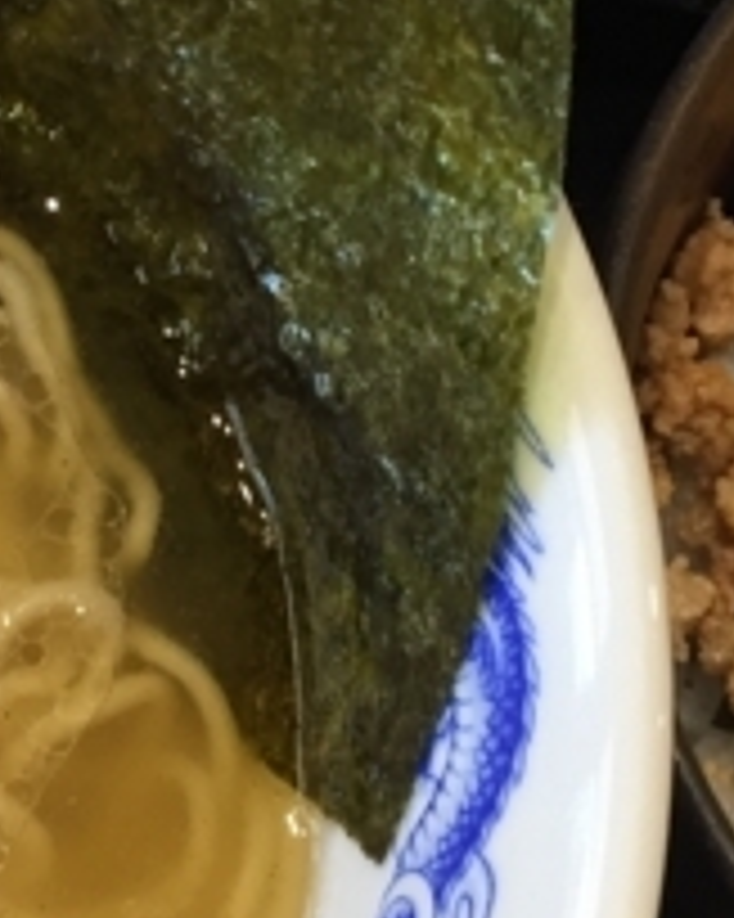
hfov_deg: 13.7
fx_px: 3016
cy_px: 554
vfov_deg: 17.3
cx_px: 23
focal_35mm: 111
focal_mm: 4.15
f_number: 2.2
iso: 100
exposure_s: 1/33
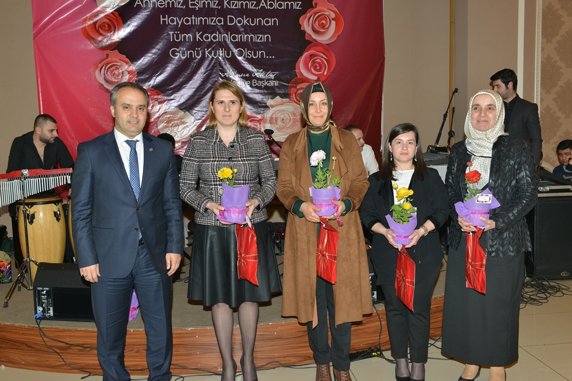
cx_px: 286
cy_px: 190
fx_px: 604
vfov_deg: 35.1
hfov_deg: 50.7
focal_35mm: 38
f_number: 6.3
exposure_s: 1/100
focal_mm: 38
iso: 640
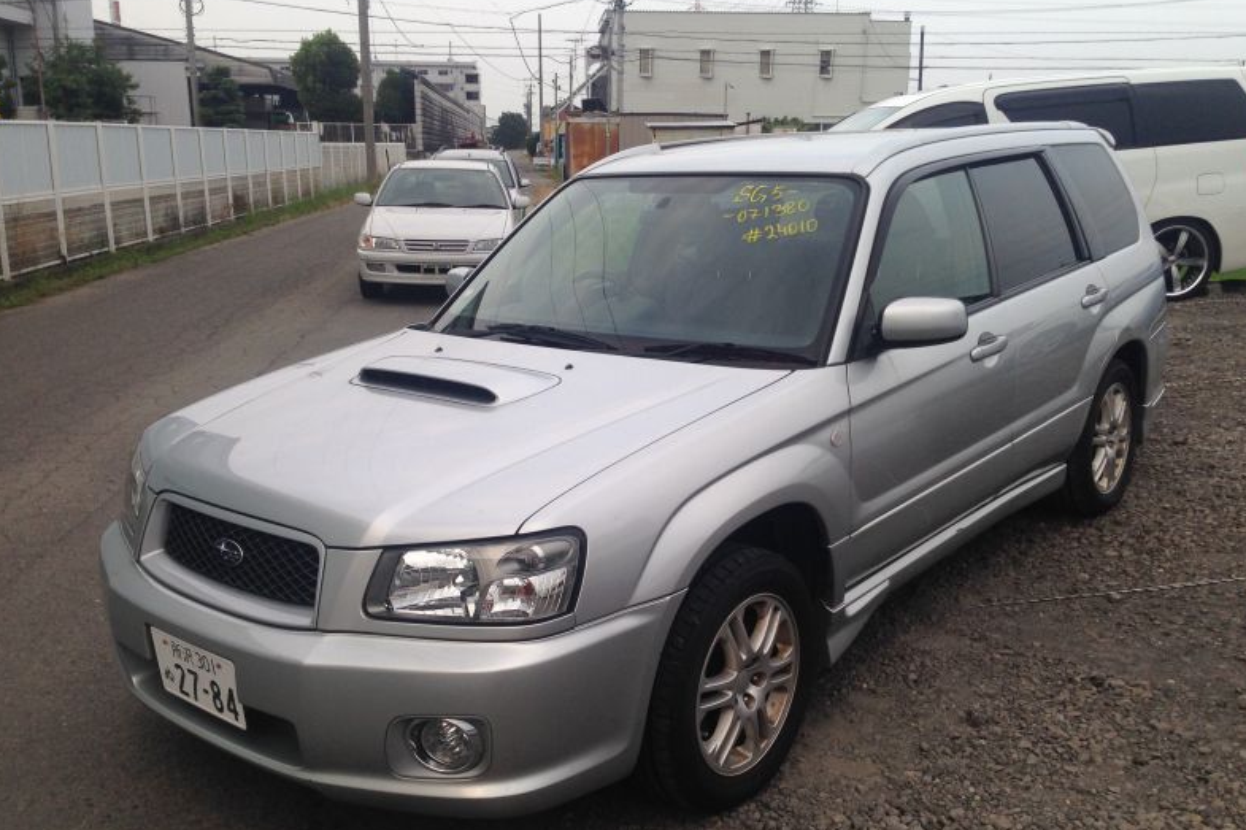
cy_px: 452
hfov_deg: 54.4
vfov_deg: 37.8
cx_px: 627
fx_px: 1211
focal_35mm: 35
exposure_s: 1/301
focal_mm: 4.12
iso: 50
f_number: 2.4
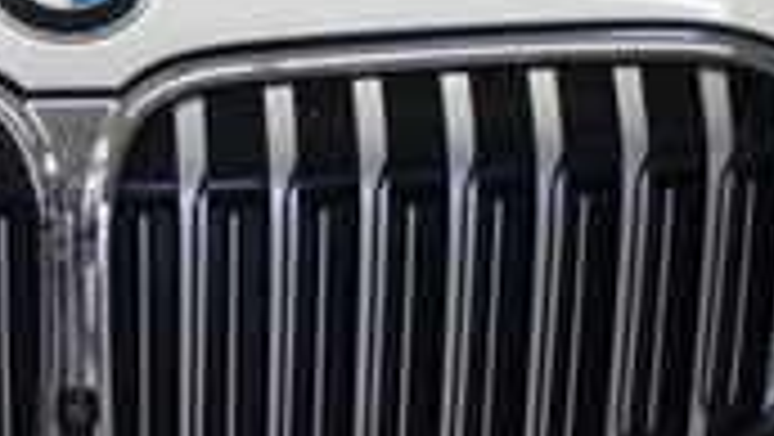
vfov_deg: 10.4
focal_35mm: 117
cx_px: 36
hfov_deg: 17.9
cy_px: 211
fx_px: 2403
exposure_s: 1/30
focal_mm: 20
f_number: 4
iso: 250
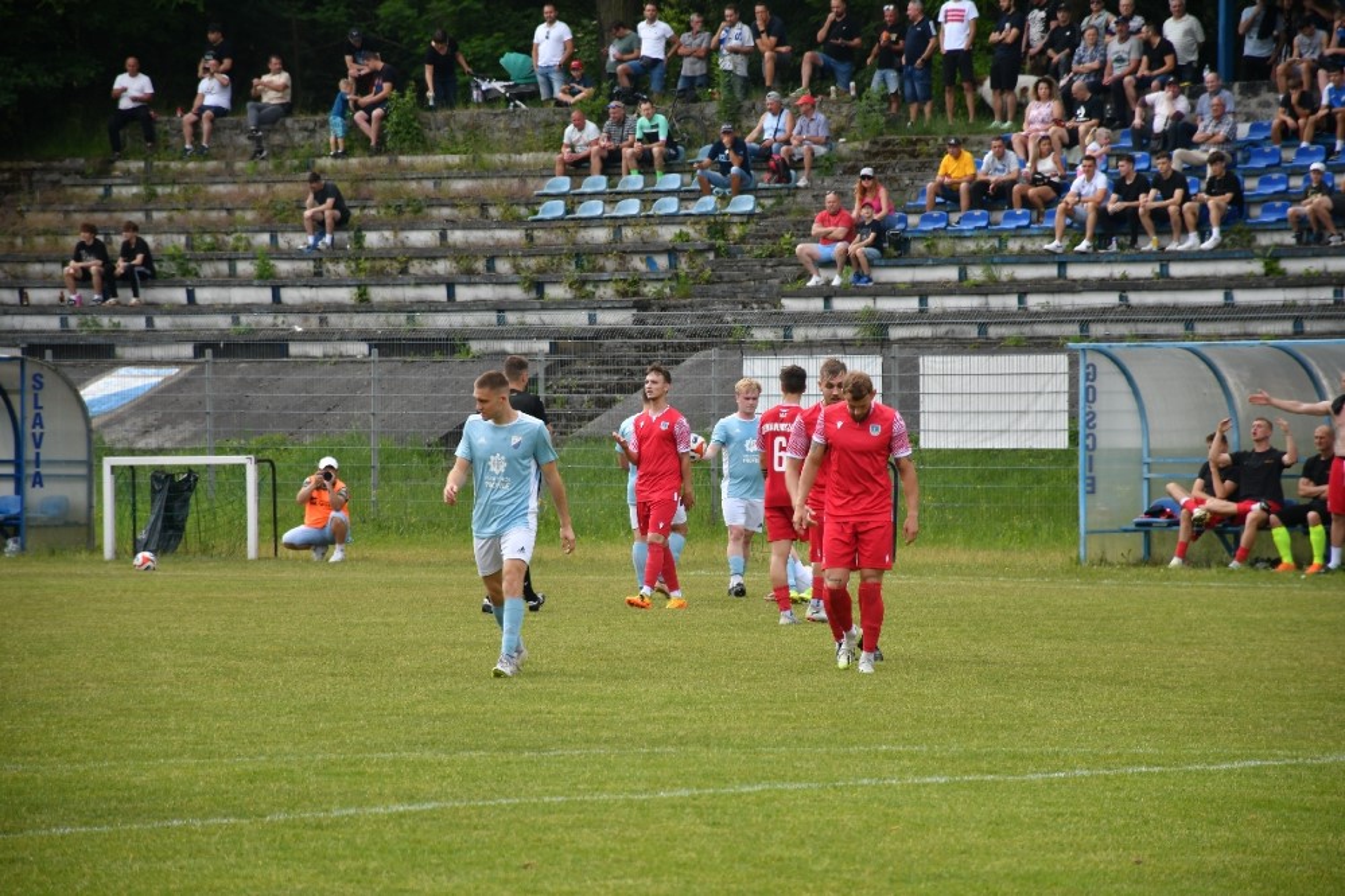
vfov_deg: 6.5
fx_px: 7845
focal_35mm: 210
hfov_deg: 9.8
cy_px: 448
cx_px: 672
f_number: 5.6
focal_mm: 140
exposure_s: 1/320
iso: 200
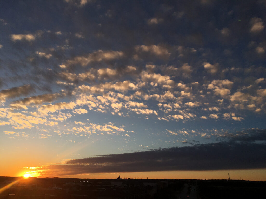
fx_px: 223
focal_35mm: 29
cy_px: 100
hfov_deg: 61.7
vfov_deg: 48.2
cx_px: 133
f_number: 2.2
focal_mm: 4.15
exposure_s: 1/1923
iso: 25
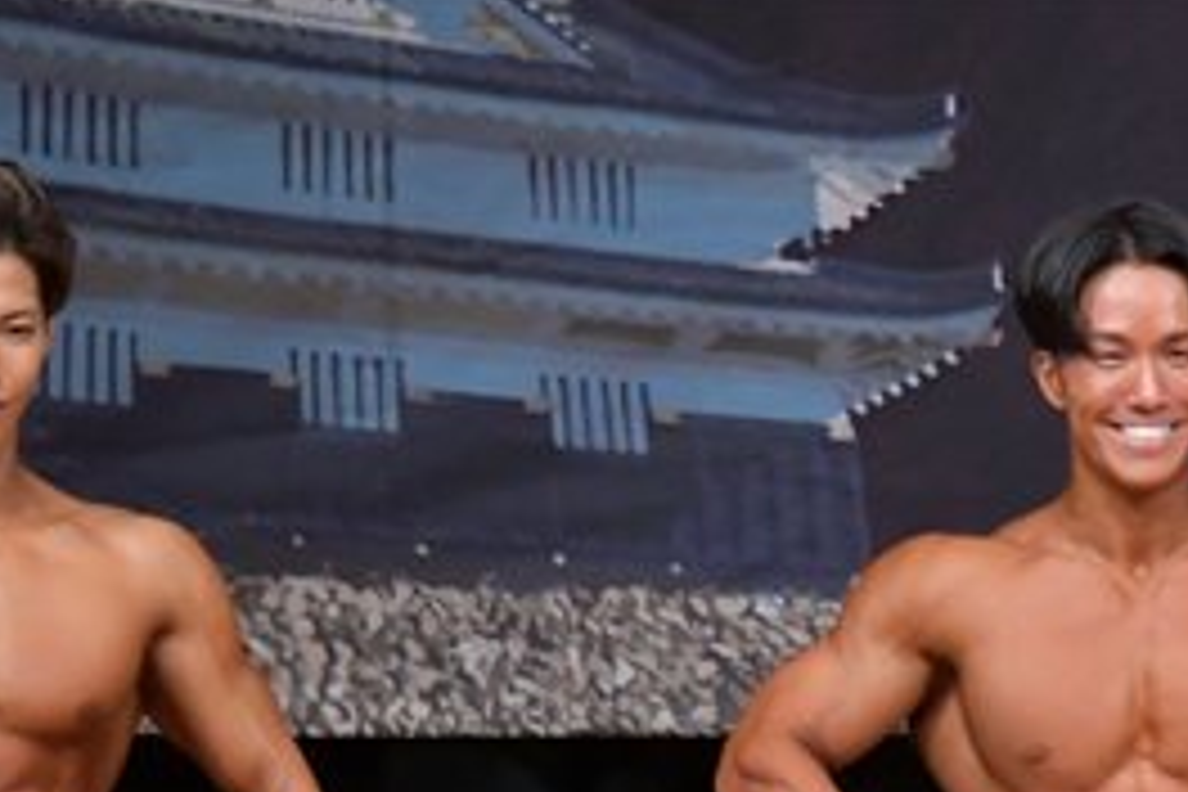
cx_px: 1294
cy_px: 1148
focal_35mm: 792
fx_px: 26134
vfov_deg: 1.7
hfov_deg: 2.6
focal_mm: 180
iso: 5000
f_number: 5.6
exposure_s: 1/400
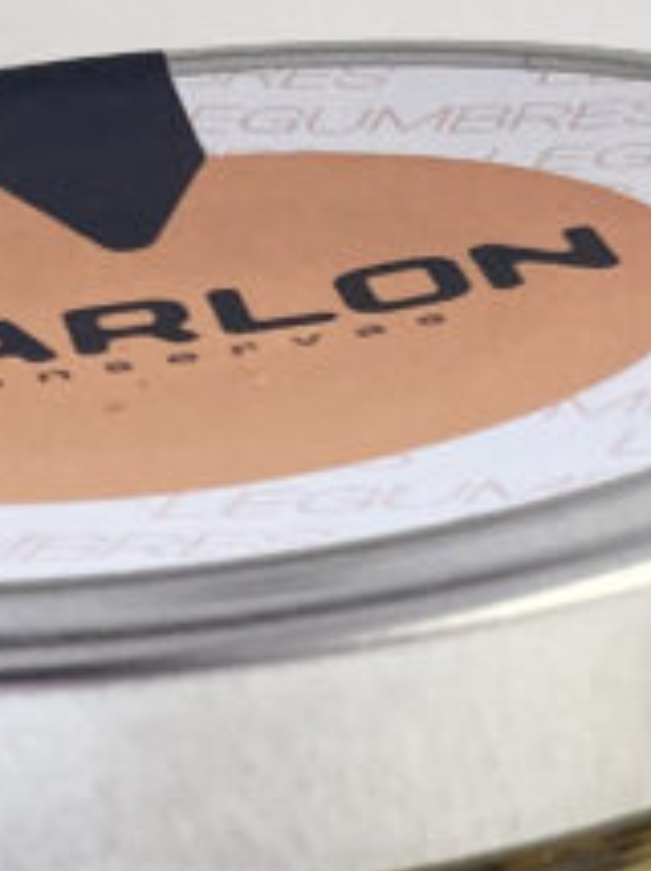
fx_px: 3367
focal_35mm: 134
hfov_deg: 10.8
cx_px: 785
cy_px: 1937
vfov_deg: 12.3
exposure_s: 1/45
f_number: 1.8
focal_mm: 3.99
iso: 100
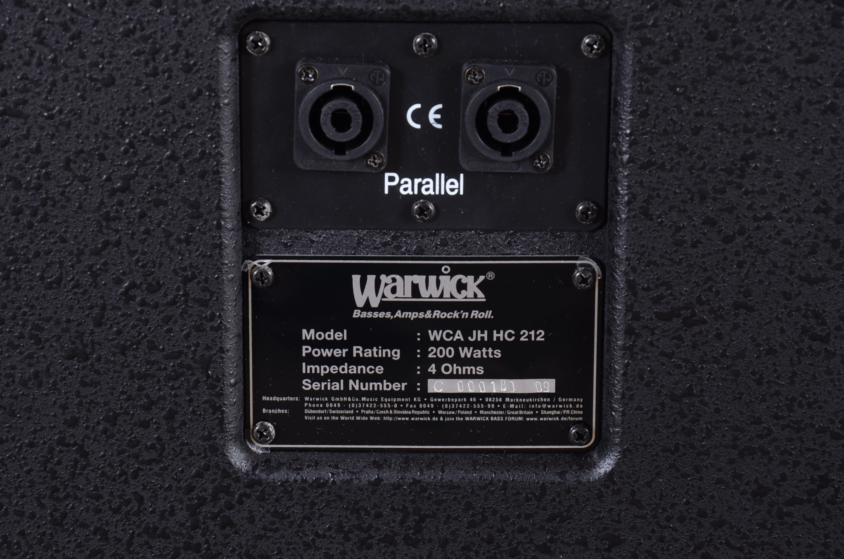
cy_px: 280
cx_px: 422
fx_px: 3685
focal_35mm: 158
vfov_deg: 8.7
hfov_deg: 13.1
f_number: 11
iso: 160
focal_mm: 105
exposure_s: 1/100
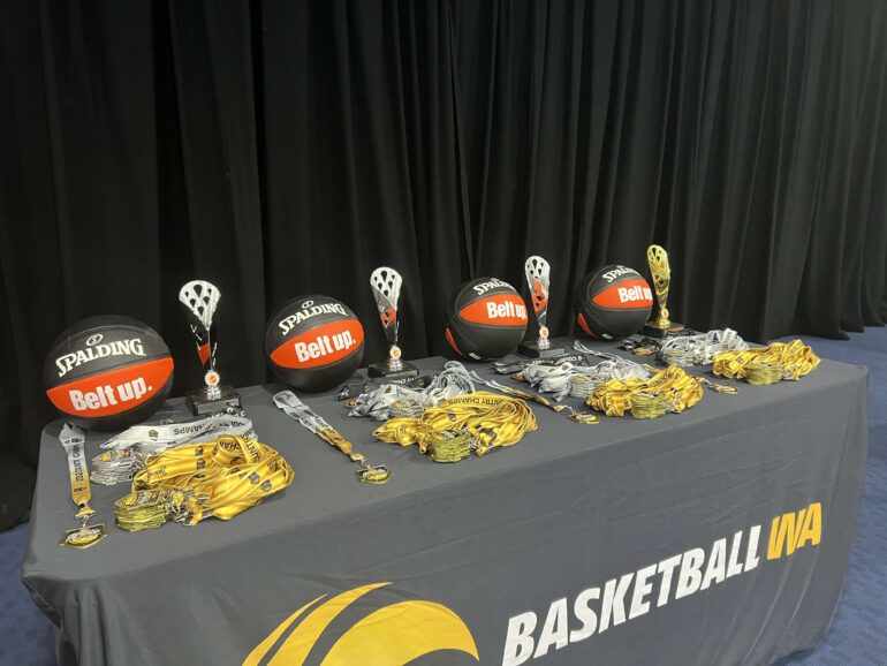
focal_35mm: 26
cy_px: 333
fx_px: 666
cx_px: 444
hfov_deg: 67.3
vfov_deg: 53.1
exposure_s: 1/50
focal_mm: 5.7
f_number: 1.5
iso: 400
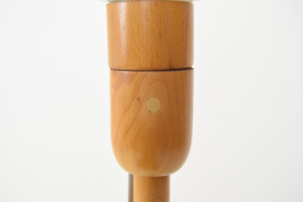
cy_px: 101
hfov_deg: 46.4
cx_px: 152
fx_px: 354
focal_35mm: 42
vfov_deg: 31.9
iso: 1600
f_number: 5.6
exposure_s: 1/125
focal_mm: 28
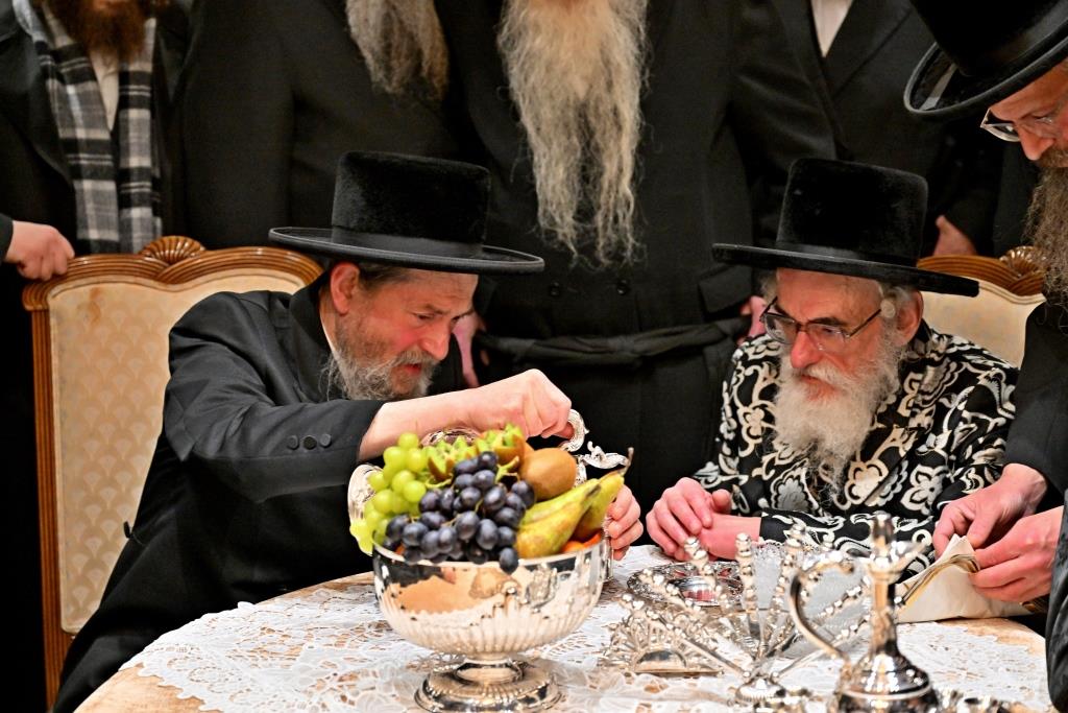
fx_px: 2789
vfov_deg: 14.6
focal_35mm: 94
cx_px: 534
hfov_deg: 21.7
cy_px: 356
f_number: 4
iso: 2000
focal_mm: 94
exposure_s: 1/160
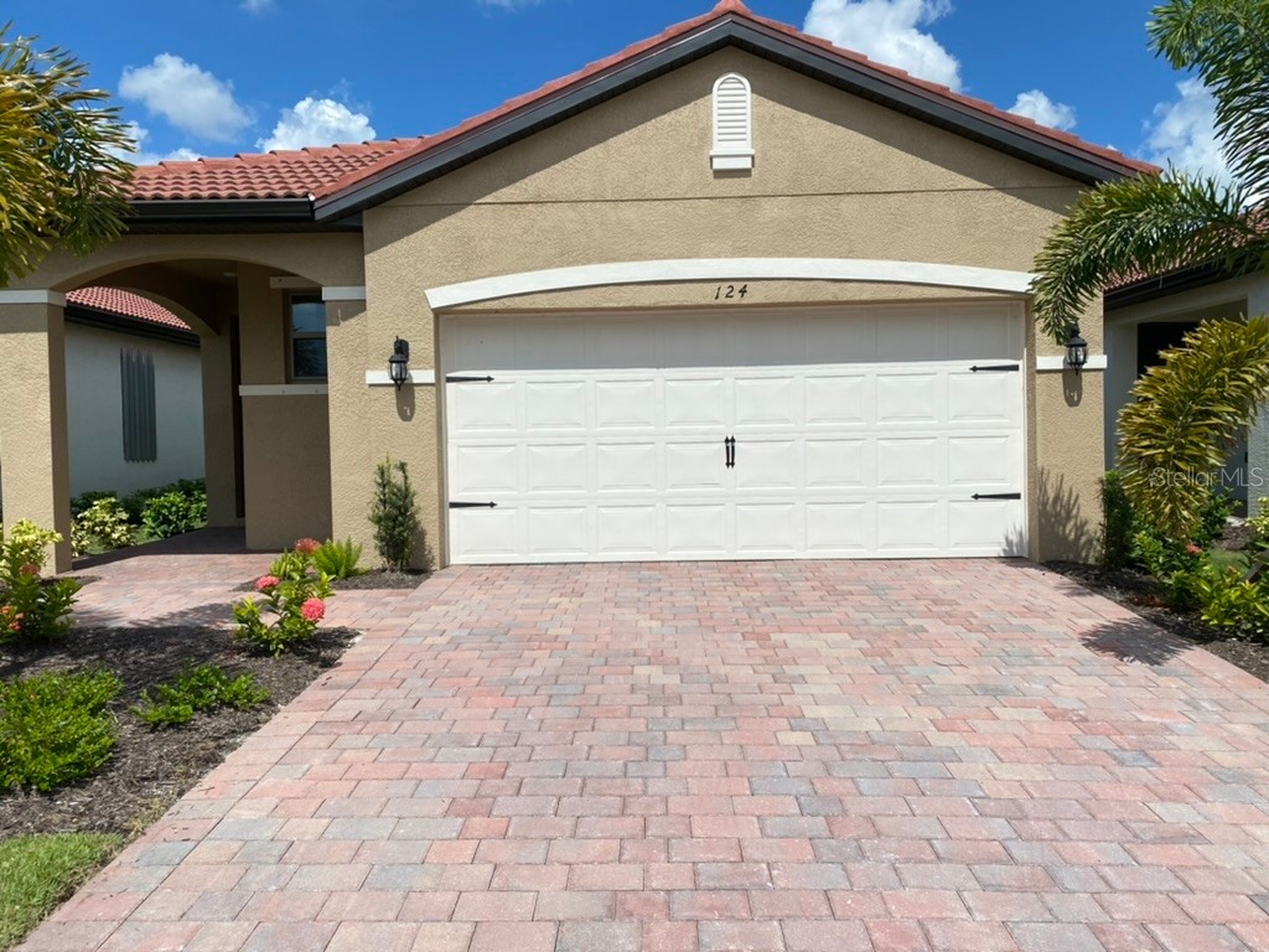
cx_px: 634
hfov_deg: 67.3
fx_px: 953
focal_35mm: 26
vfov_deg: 53.1
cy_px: 476
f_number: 1.8
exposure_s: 1/6757
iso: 32
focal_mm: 4.25
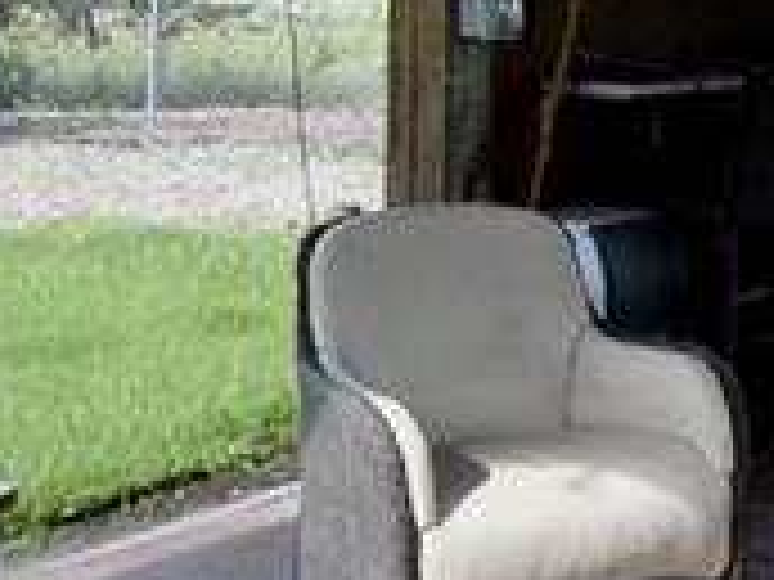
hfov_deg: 20.6
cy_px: -103
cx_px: 1026
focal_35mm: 86
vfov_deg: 16.5
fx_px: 1923
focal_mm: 10
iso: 320
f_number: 14
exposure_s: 1/50
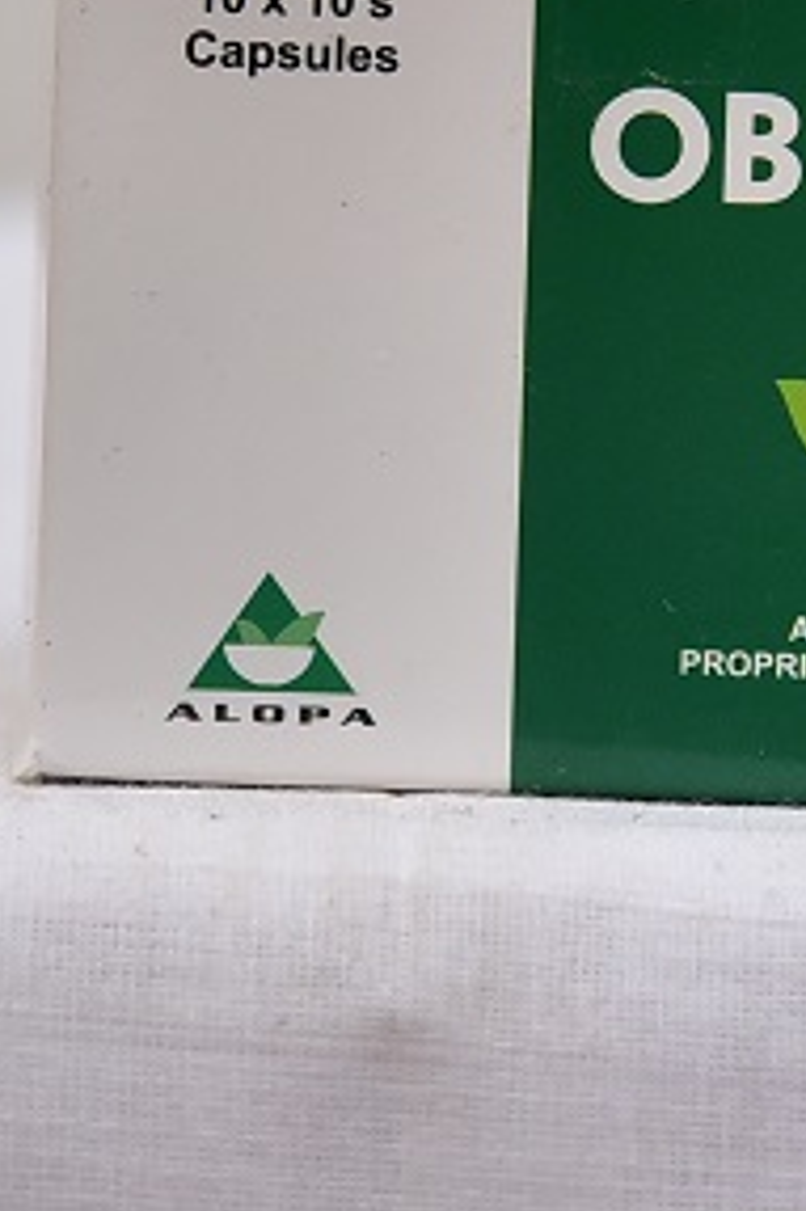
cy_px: 511
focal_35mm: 174
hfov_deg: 7.9
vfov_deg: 11.8
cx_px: 667
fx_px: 5850
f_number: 4.5
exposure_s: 1/125
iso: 1600
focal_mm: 95
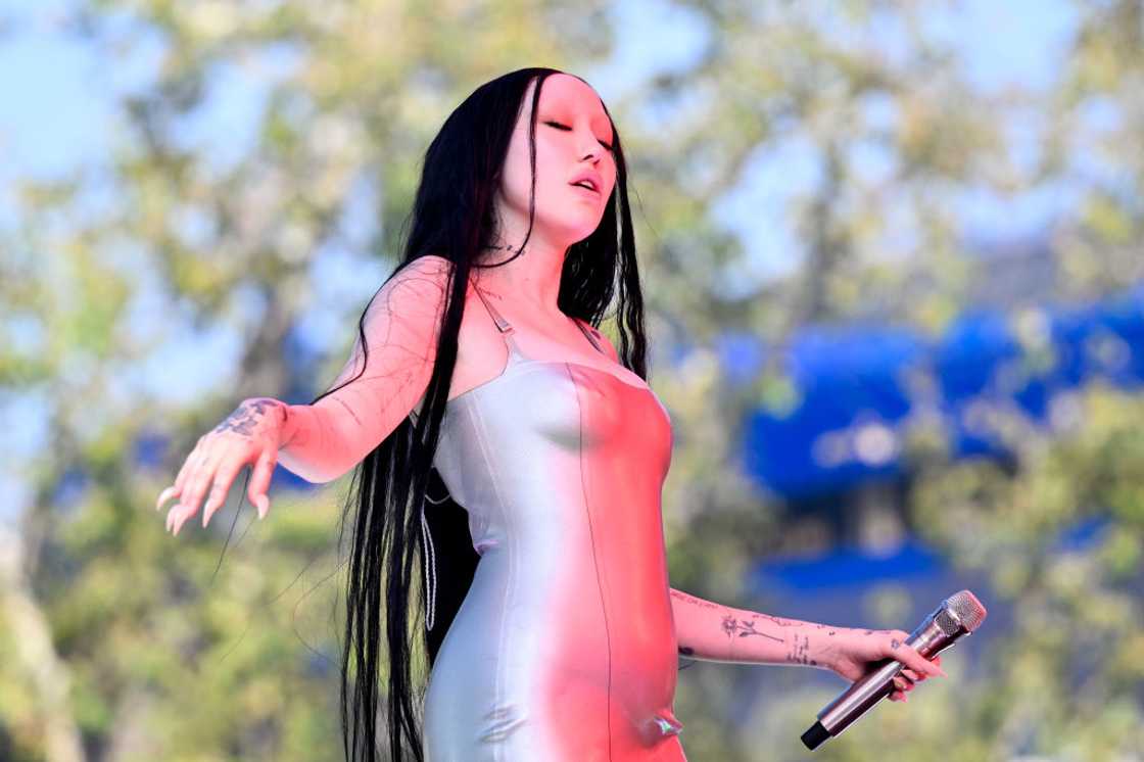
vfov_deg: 6.8
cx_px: 572
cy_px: 381
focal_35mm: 202
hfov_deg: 10.2
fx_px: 6417
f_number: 2.8
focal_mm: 135
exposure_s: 1/2500
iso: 250
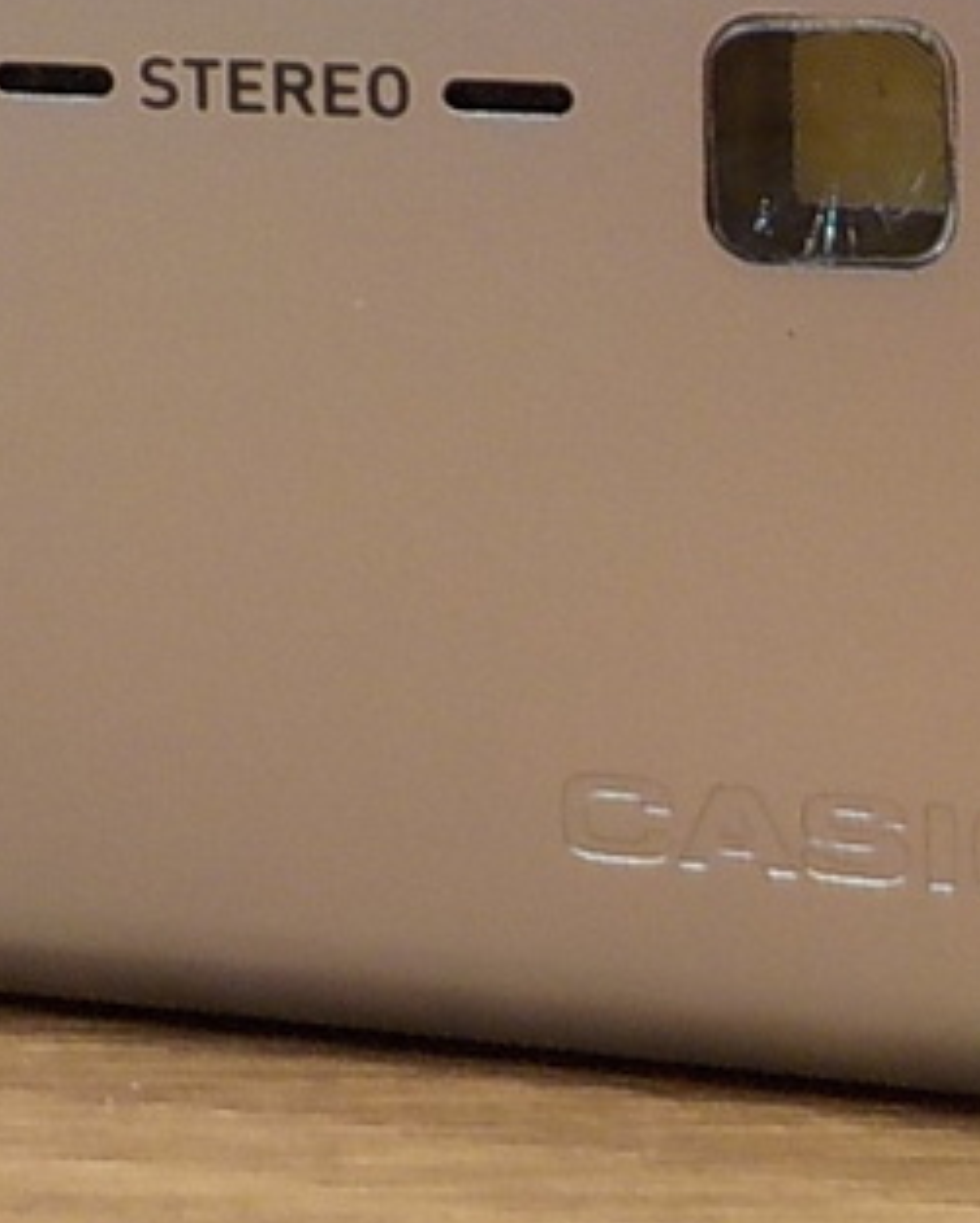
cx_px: -59
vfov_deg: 13.3
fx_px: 5141
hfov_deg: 10.8
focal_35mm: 142
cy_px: -55
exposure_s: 1/40
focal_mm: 5.2
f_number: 3.7
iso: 125
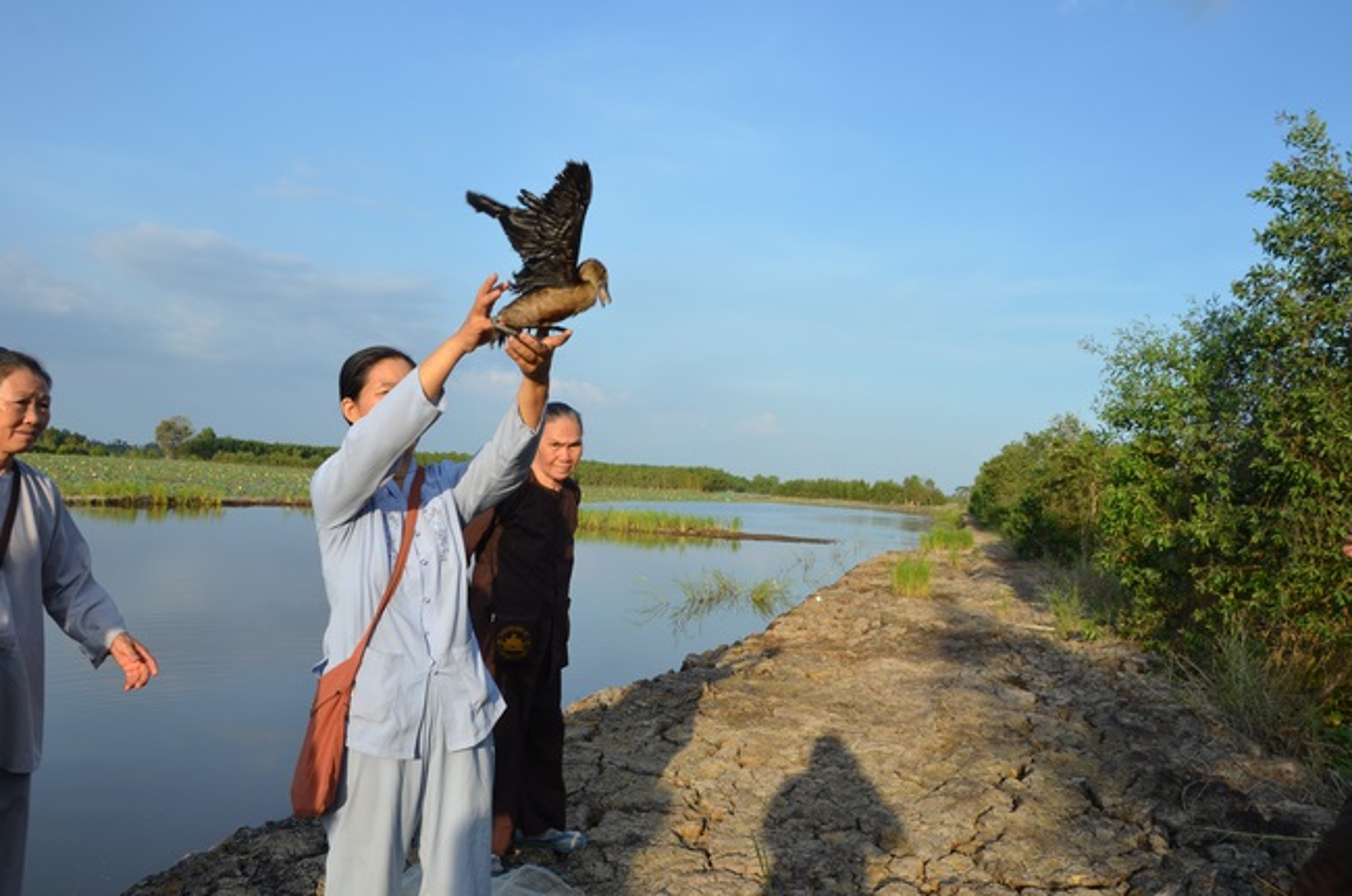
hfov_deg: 67.5
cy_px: 448
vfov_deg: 47.8
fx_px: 1012
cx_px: 676
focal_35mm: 27
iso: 250
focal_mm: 18
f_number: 10
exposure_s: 1/400
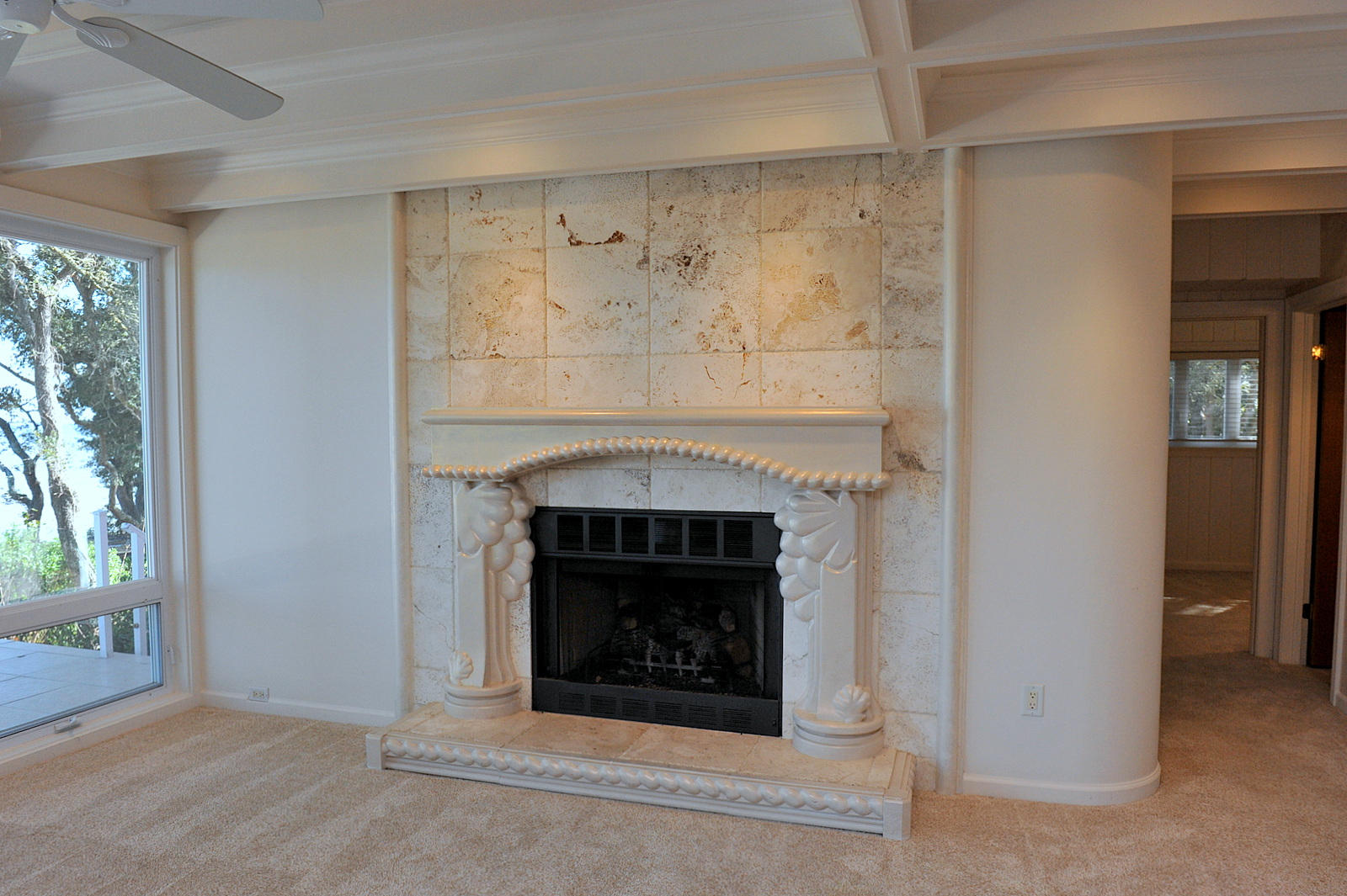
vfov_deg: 53.1
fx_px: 897
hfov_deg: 73.8
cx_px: 674
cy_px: 448
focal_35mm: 24
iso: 1600
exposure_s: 1/250
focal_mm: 24
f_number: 11
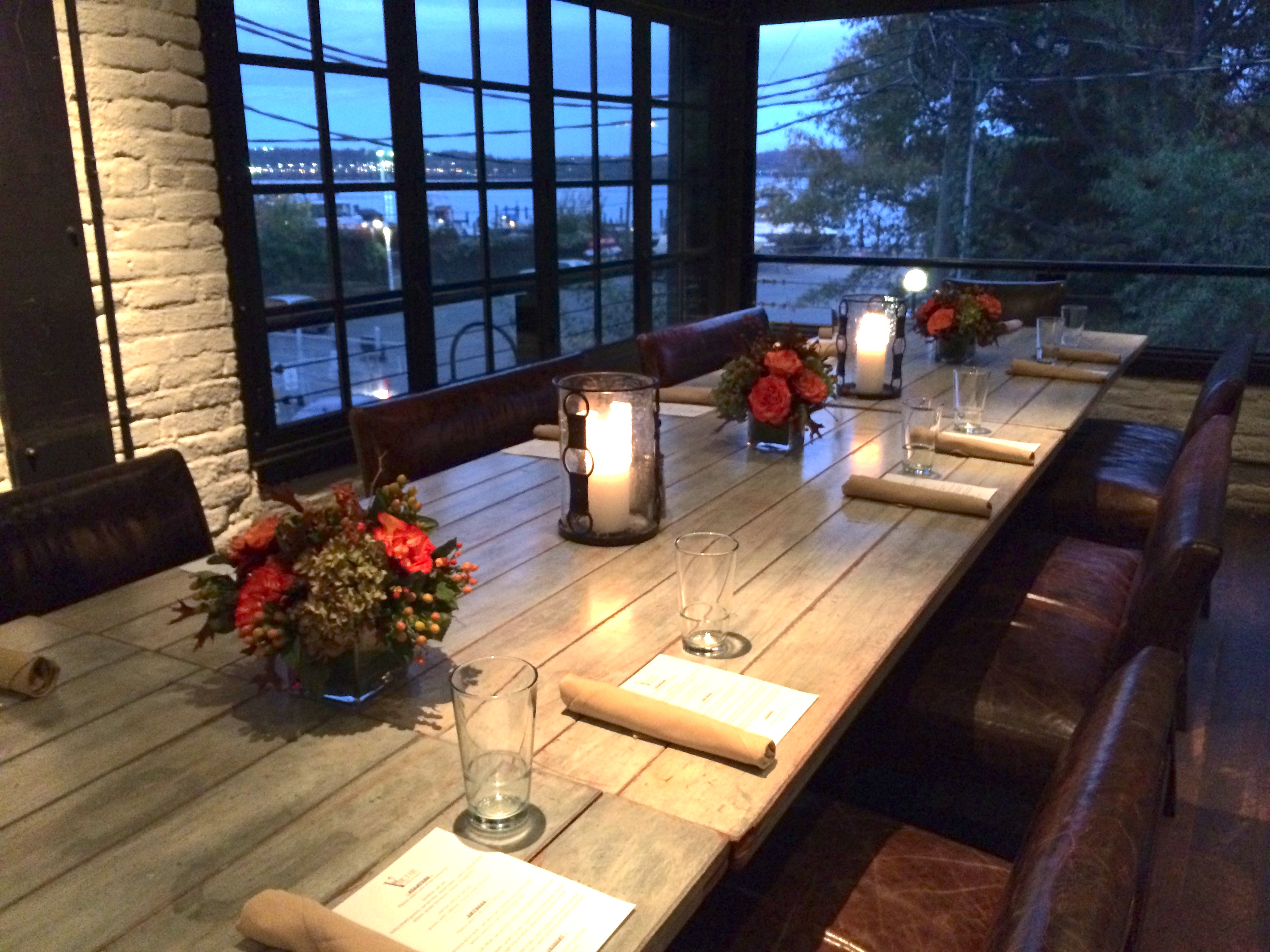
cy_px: 476
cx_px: 635
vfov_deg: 48.2
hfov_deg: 61.7
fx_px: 1064
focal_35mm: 29
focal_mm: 4.15
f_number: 2.2
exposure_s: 1/15
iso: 320
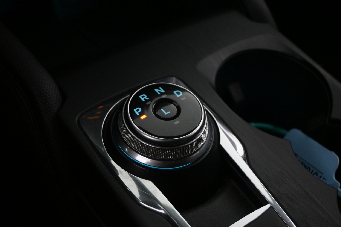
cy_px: 113
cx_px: 168
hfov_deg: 39.8
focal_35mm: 50
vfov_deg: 27.1
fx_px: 471
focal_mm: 32.5
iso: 2500
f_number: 5
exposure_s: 1/50
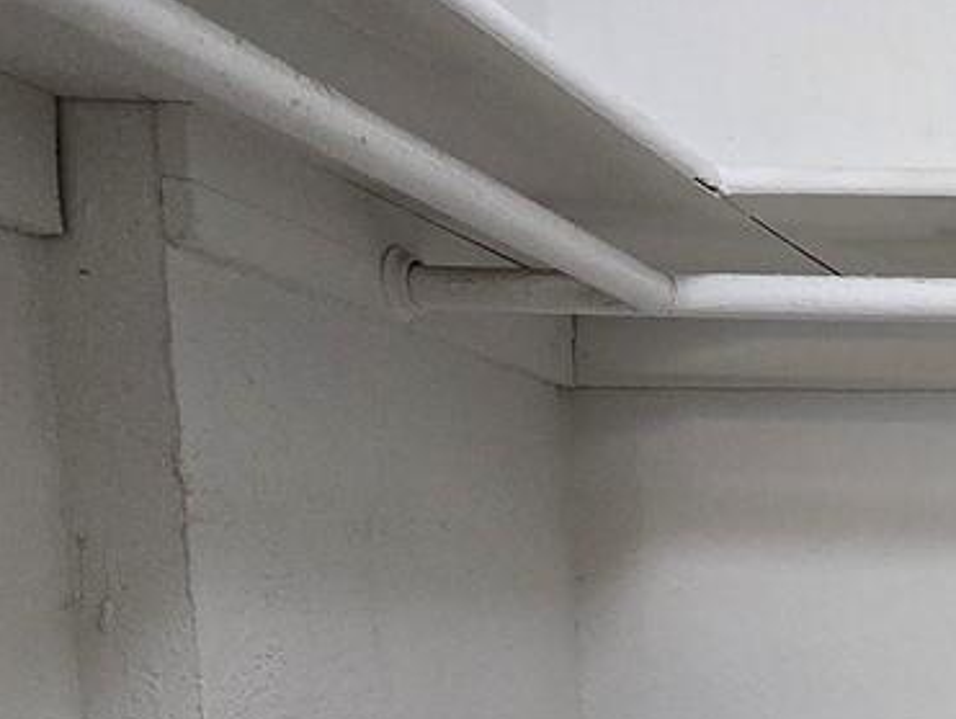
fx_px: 1548
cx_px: 1379
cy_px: 838
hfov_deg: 26.4
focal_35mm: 56
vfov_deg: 24.0
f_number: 2.2
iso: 320
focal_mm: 2.2
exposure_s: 1/60
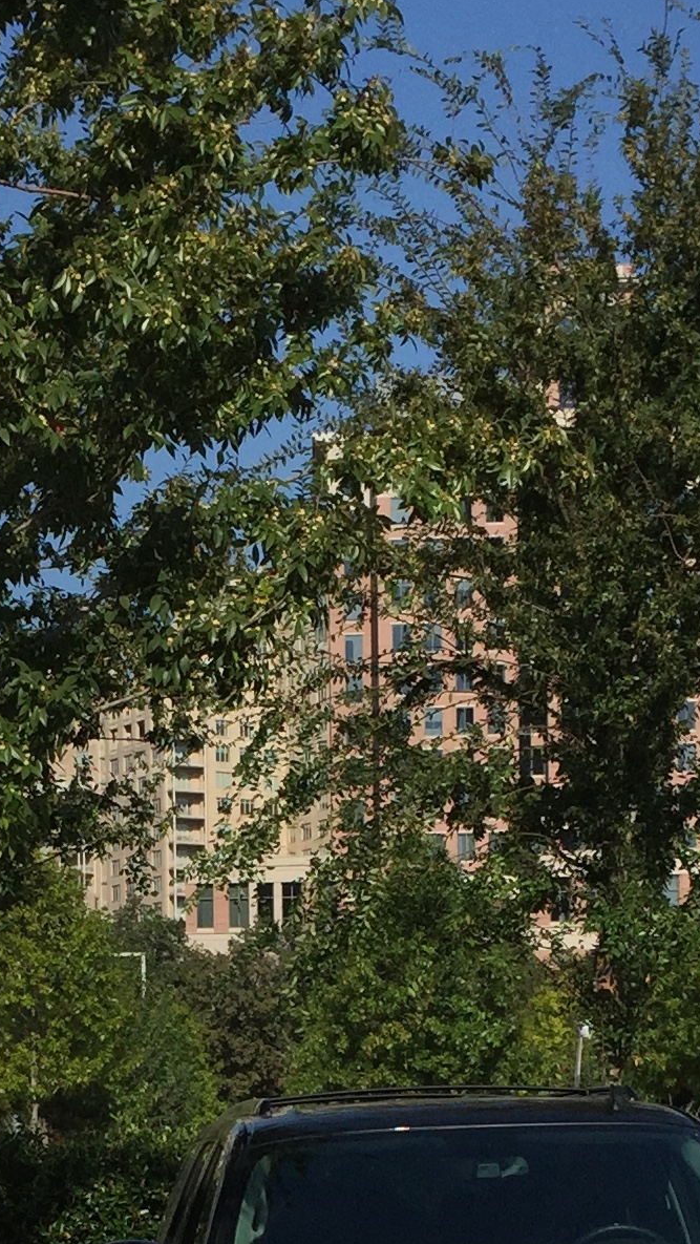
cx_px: 177
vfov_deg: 23.3
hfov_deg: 13.9
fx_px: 2869
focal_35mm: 87
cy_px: 1270
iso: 32
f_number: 2.2
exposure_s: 1/4950
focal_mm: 4.15
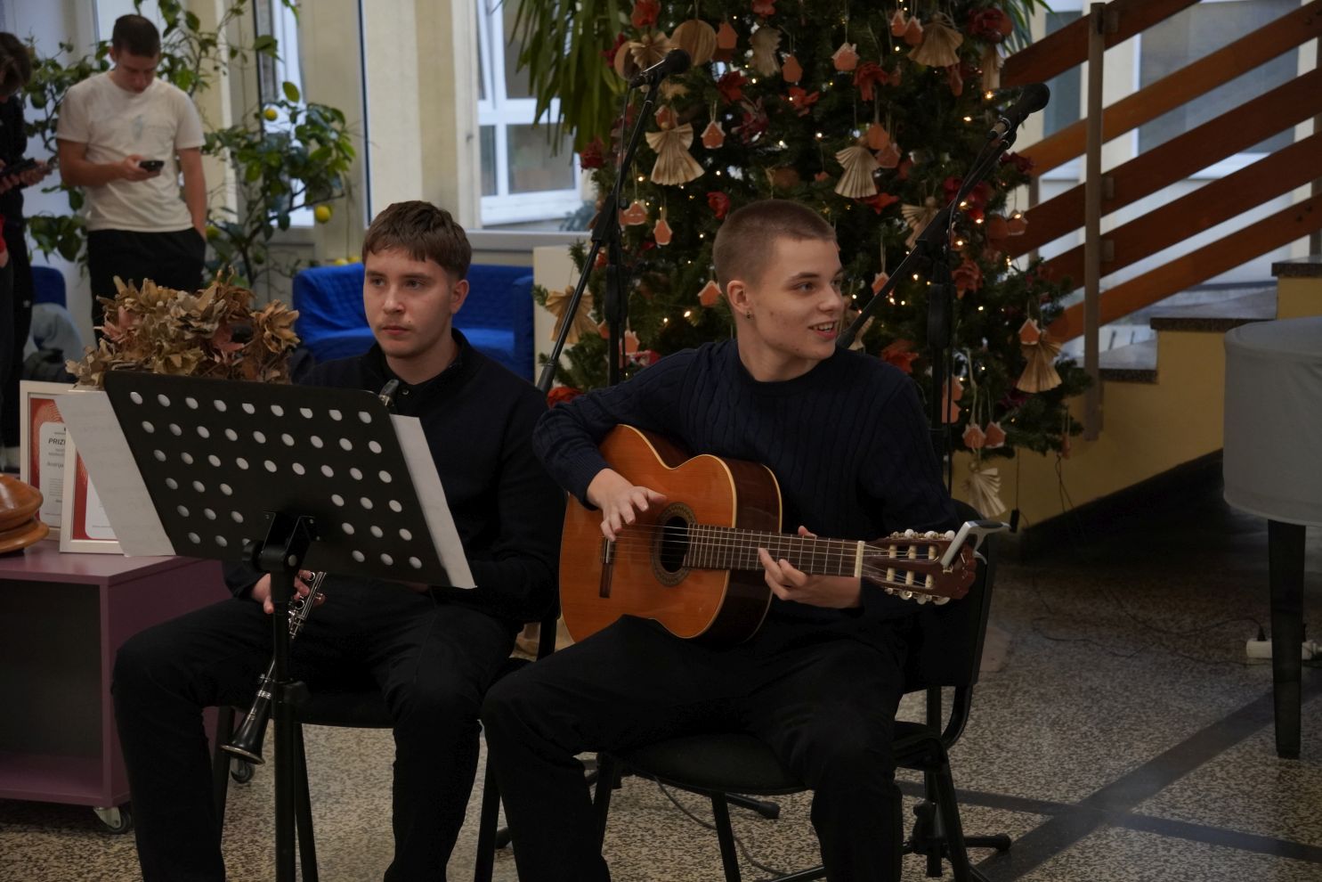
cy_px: 441
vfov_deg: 19.4
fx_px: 2578
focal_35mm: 70
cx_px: 661
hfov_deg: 28.8
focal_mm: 46.8
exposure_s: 1/200
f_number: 4.5
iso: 1600
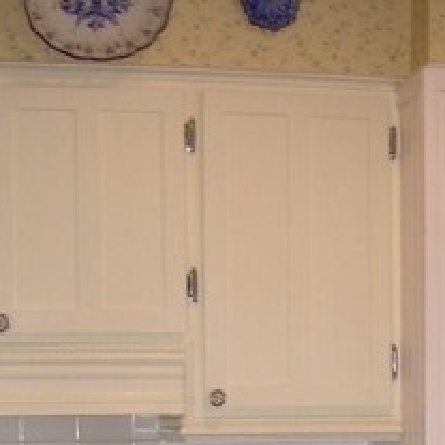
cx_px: 381
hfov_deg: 14.0
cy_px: 597
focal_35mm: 124
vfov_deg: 13.5
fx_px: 1803
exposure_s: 1/30
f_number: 2.8
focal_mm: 6.3
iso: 50
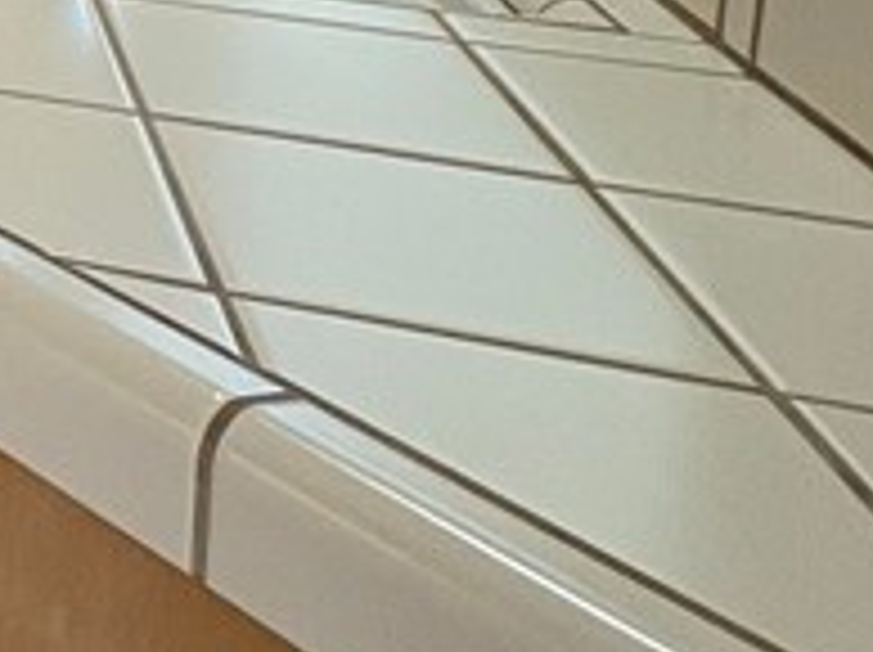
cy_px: -477
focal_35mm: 74
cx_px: -936
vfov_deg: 16.9
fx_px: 1864
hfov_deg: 17.5
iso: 125
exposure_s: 1/60
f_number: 2.2
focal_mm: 2.22
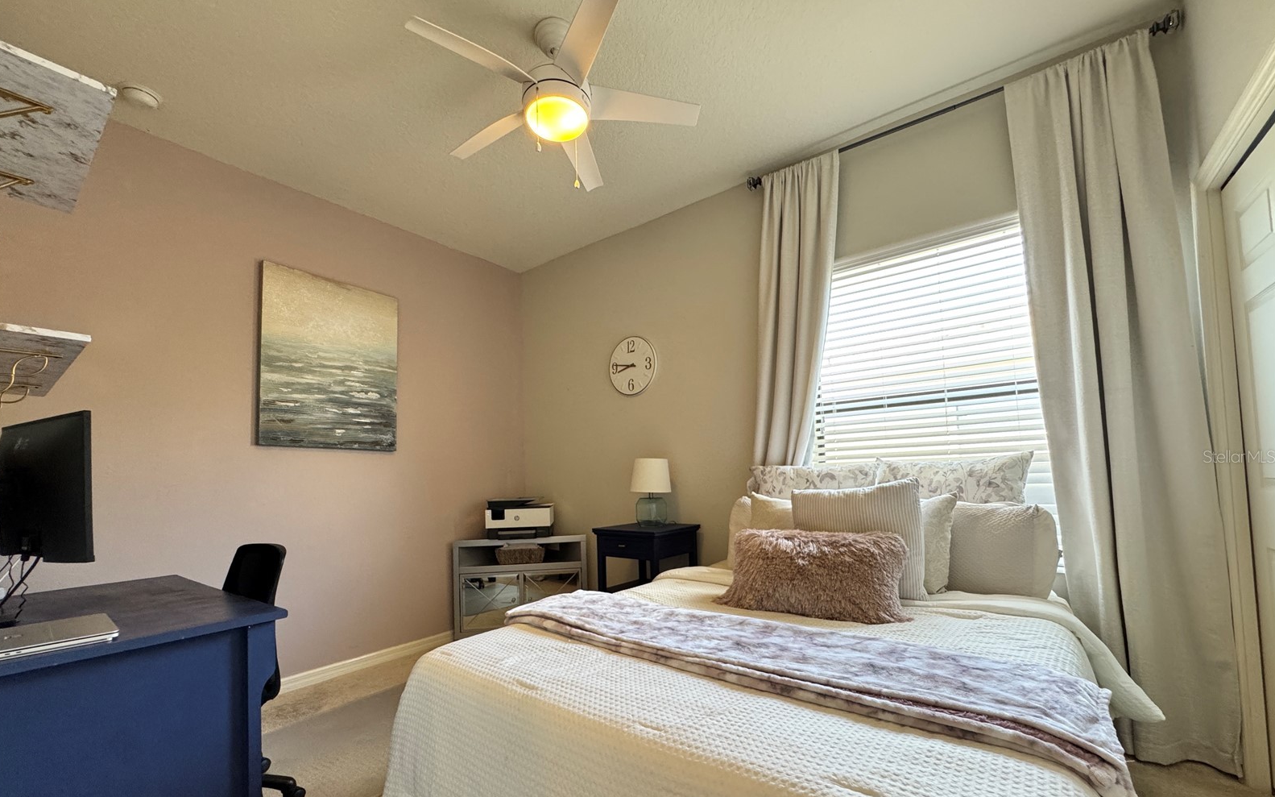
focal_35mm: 15
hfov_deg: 101.5
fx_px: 521
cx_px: 635
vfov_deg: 74.4
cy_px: 456
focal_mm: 2.22
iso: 250
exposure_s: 1/120
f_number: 2.2
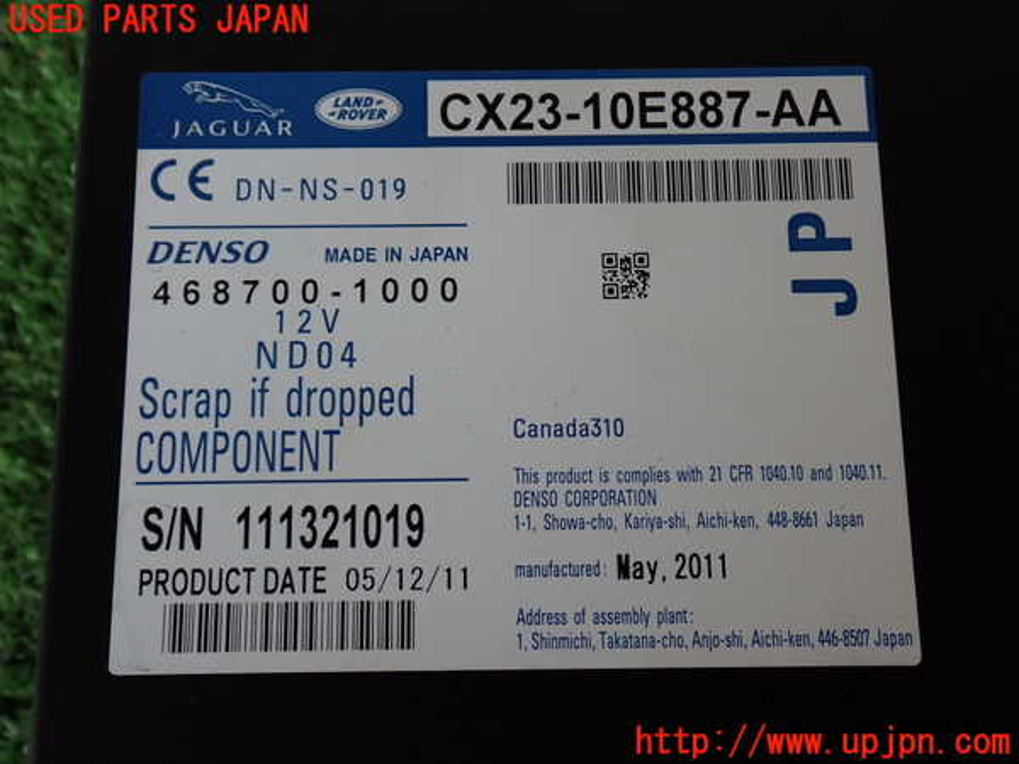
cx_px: 510
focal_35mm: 38
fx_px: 1119
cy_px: 382
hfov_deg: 49.0
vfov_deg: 37.7
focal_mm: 6.83
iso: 200
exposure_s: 1/60
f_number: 2.7
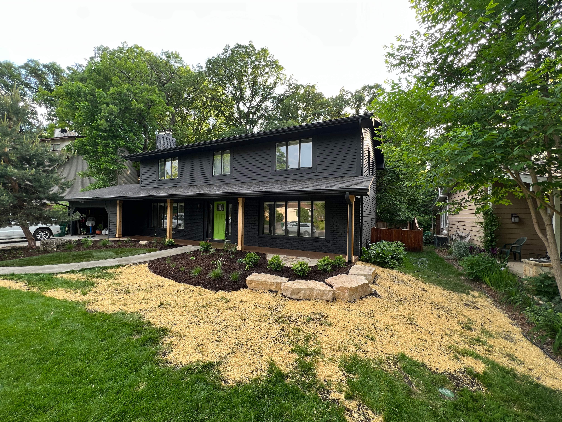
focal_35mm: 13
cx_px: 281
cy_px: 211
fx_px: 211
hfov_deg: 106.2
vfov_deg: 89.9
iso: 40
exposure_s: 1/99
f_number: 1.8
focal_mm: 1.57
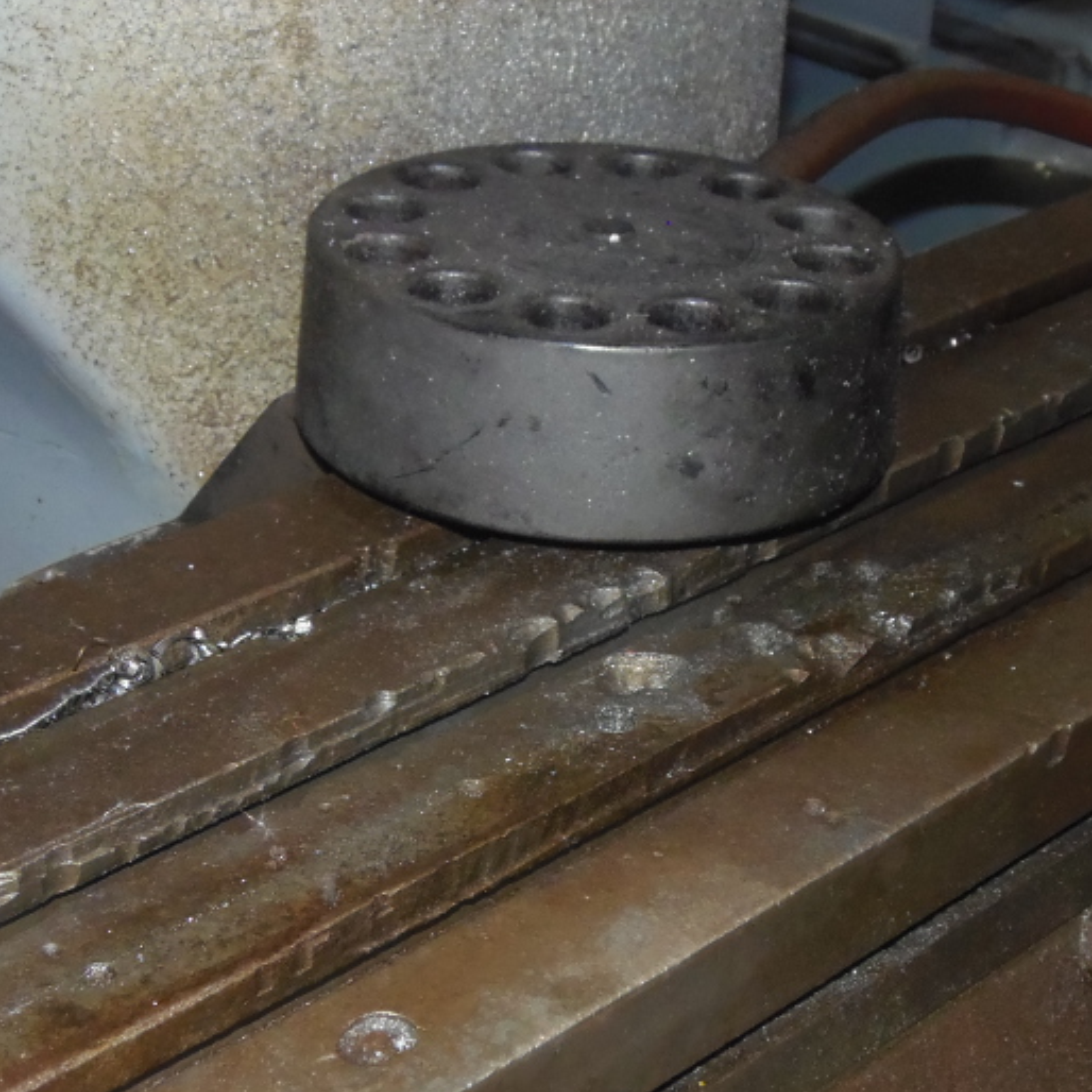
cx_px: 710
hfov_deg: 26.0
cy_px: 695
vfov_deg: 26.0
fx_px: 2356
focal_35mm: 66
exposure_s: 1/30
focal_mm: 5.5
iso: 200
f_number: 3.2
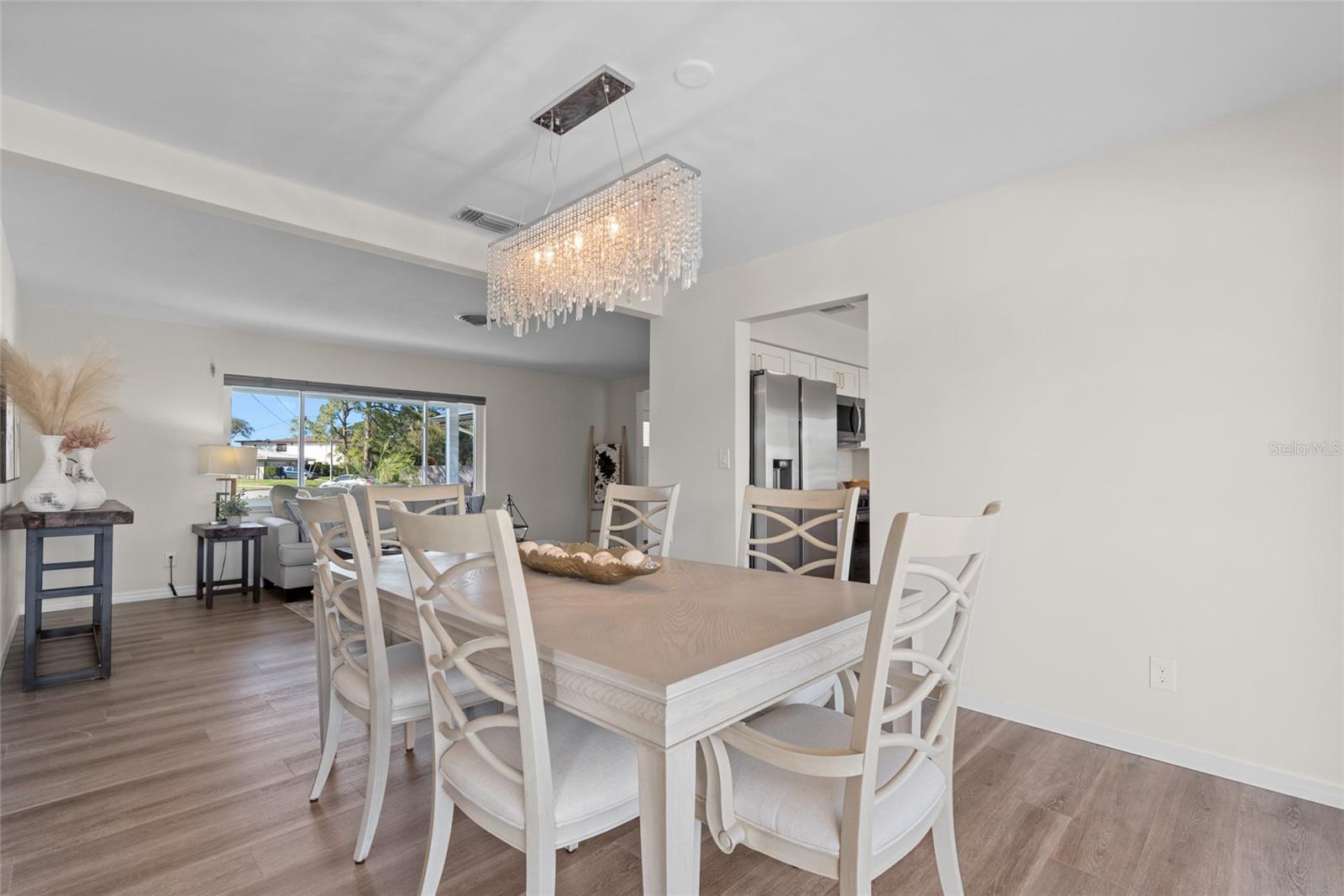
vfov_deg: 73.7
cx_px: 672
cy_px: 448
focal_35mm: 16
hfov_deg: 96.7
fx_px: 597
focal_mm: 16
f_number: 9
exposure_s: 1/3
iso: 250
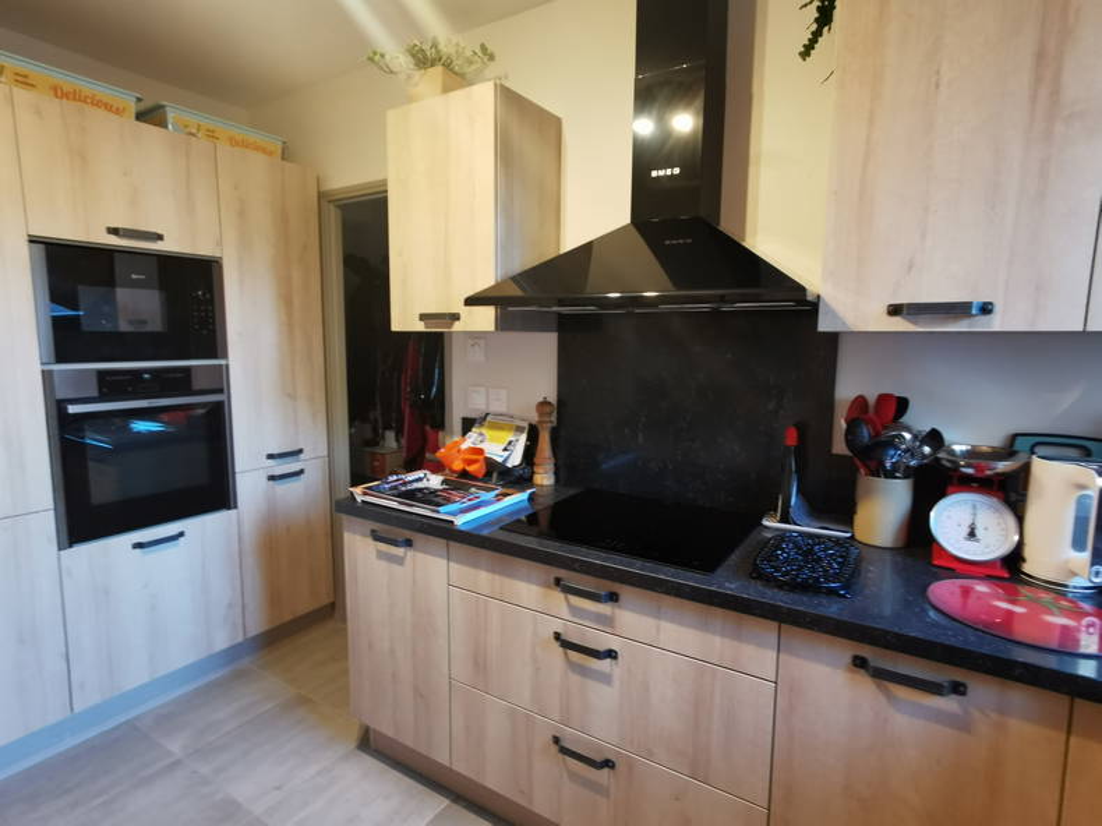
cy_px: 413
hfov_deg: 87.8
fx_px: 573
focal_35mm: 18
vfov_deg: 71.6
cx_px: 551
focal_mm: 2.35
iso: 320
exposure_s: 1/25
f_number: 2.2
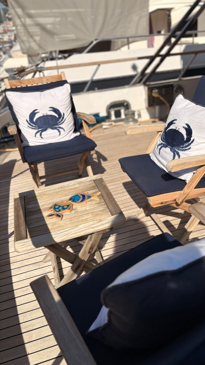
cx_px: 139
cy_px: 184
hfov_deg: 39.6
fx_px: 280
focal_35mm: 29
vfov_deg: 66.1
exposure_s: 1/6993
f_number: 1.6
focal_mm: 5.96
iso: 50
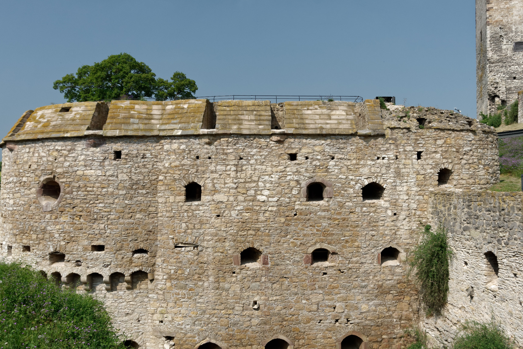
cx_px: 291
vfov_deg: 41.1
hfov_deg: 58.6
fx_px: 465
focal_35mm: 32
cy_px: 169
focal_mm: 18
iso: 200
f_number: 7.1
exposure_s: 1/250
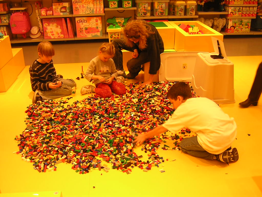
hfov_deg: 51.4
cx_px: 131
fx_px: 272
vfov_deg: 39.7
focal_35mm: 36
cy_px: 98
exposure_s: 1/29.9
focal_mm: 4.7
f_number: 2.6
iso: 100
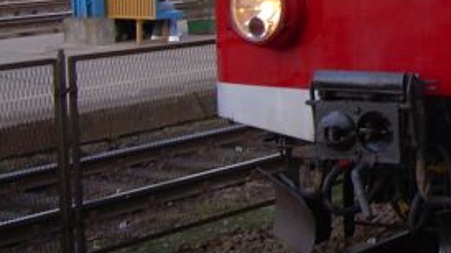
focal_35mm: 121
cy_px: -58
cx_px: 604
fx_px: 1447
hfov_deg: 16.6
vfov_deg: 9.9
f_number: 2.8
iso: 50
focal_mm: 6.3
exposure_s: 1/30
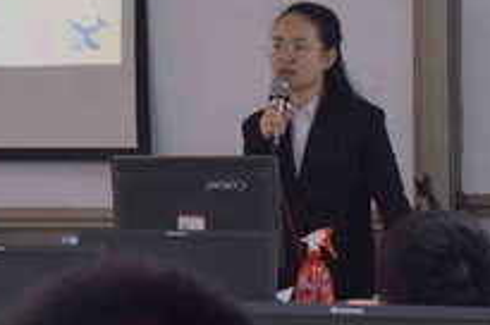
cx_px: 60
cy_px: 24
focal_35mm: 385
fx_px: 5232
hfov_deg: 5.4
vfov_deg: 3.6
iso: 720
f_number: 11
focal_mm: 70
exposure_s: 1/13
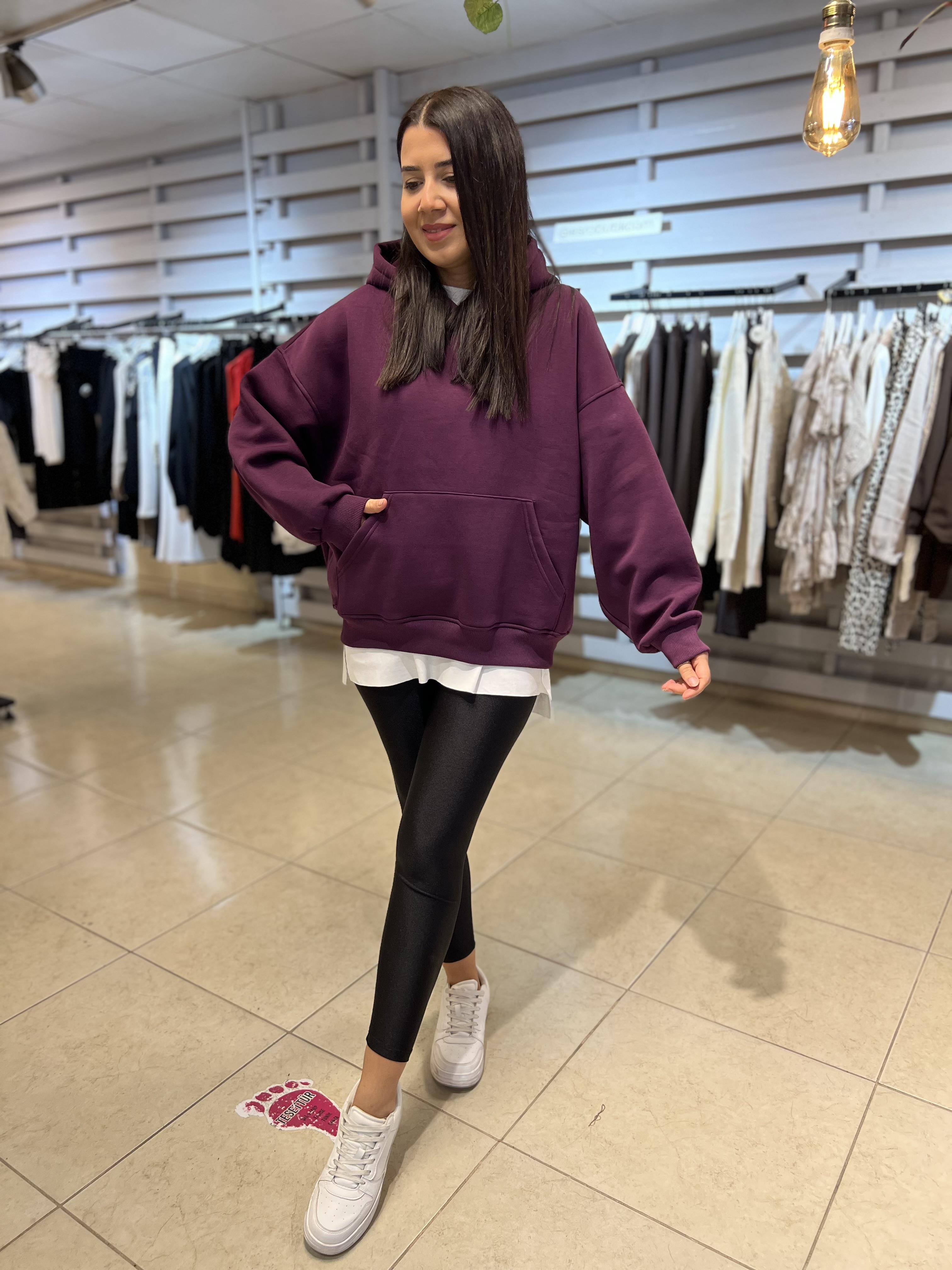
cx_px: 476
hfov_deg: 53.1
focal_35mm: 26
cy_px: 635
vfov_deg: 67.3
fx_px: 953
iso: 100
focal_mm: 5.7
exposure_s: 1/100
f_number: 1.5
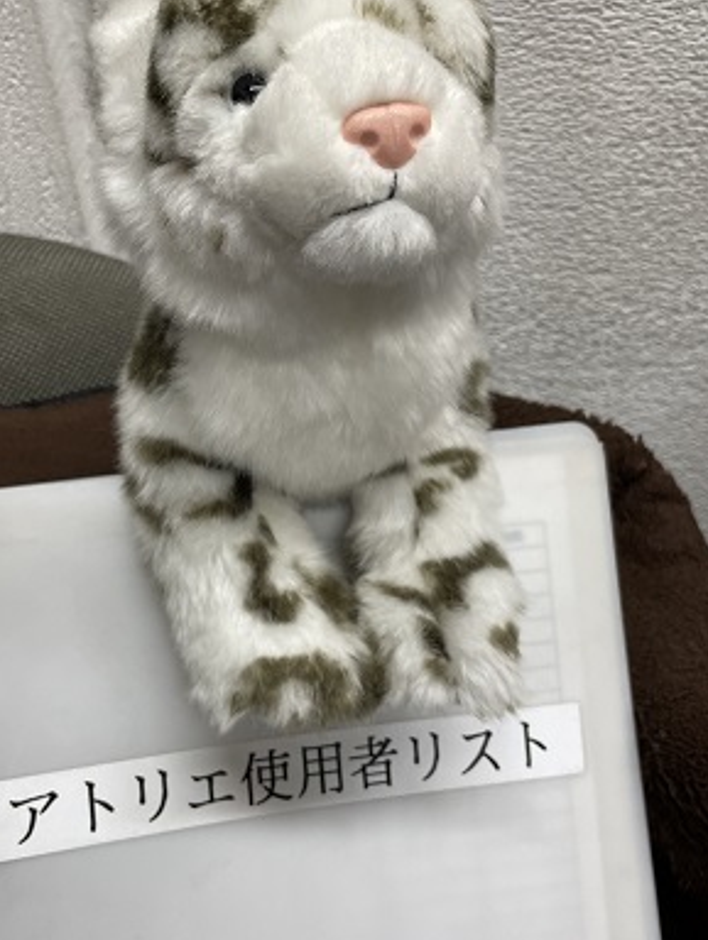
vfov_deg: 58.3
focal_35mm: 31
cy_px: 463
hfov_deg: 45.4
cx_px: 296
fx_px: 844
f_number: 1.6
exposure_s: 1/100
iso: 80
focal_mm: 4.2
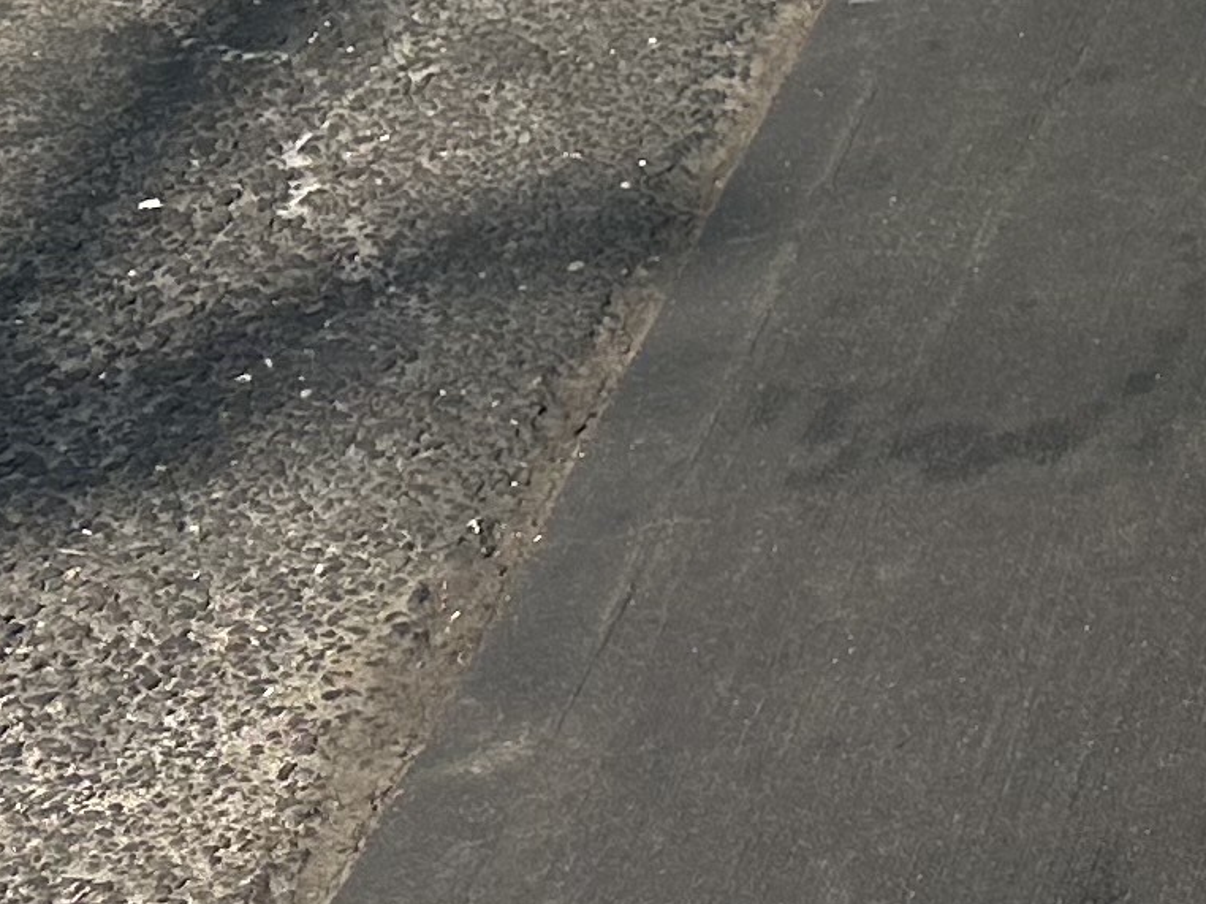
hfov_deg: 12.3
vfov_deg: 10.7
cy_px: -912
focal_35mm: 127
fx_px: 4423
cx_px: 2877
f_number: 1.78
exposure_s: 1/3597
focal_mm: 6.86
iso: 80
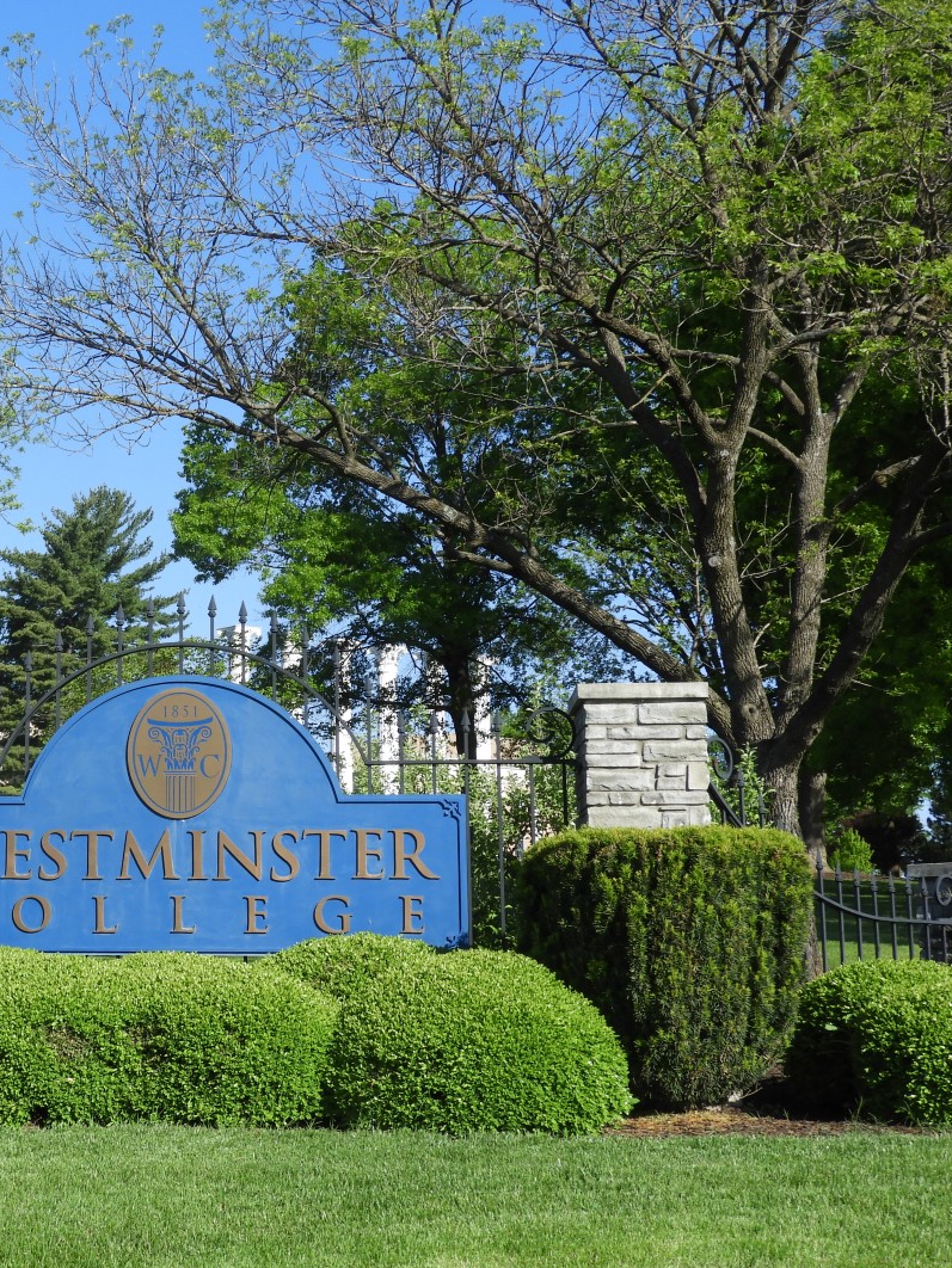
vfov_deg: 31.7
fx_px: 2236
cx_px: 98
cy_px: 626
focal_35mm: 61
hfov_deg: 23.4
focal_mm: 8.1
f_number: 4
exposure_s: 1/640
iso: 100
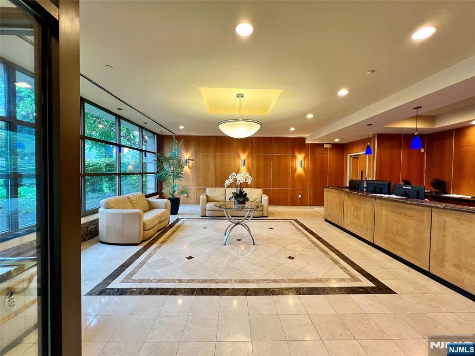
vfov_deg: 89.9
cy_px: 178
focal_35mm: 13
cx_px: 238
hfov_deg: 106.2
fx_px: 178
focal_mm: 1.6
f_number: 1.8
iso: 125
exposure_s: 1/60
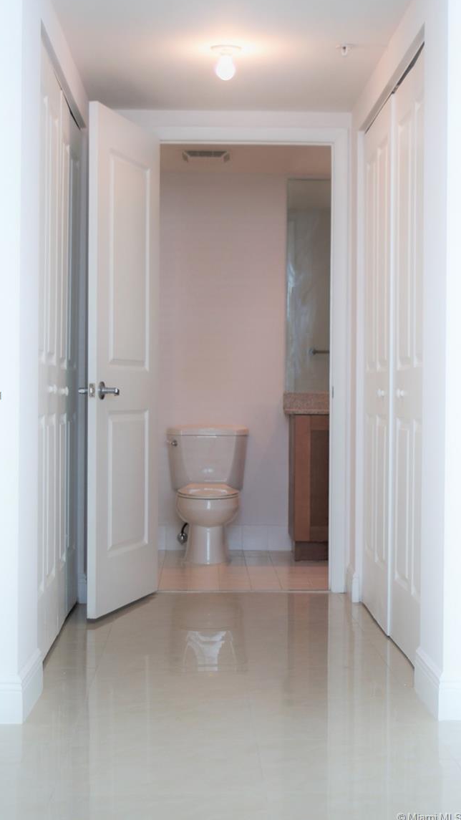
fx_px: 1251
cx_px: 232
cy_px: 396
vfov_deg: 36.3
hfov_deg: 20.9
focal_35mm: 58
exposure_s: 1/60
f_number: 4
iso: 160
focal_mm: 35
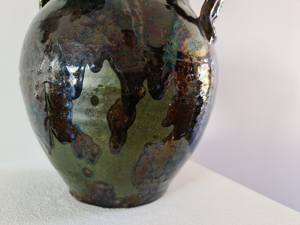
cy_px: 112
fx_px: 217
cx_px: 150
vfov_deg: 54.9
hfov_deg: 69.4
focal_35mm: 25
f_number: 1.8
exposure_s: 1/100
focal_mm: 7
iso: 500
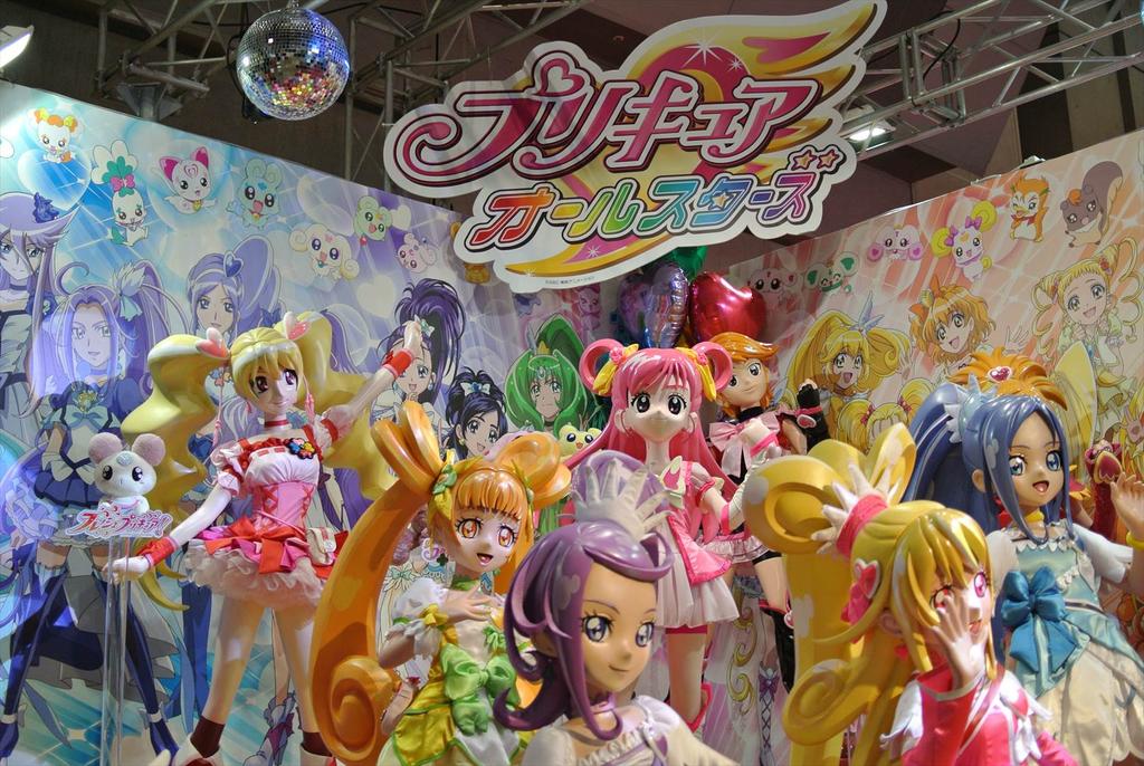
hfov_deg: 40.3
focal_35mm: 49
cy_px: 383
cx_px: 572
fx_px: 1559
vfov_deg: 27.6
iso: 250
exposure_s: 1/250
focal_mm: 18.5
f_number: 2
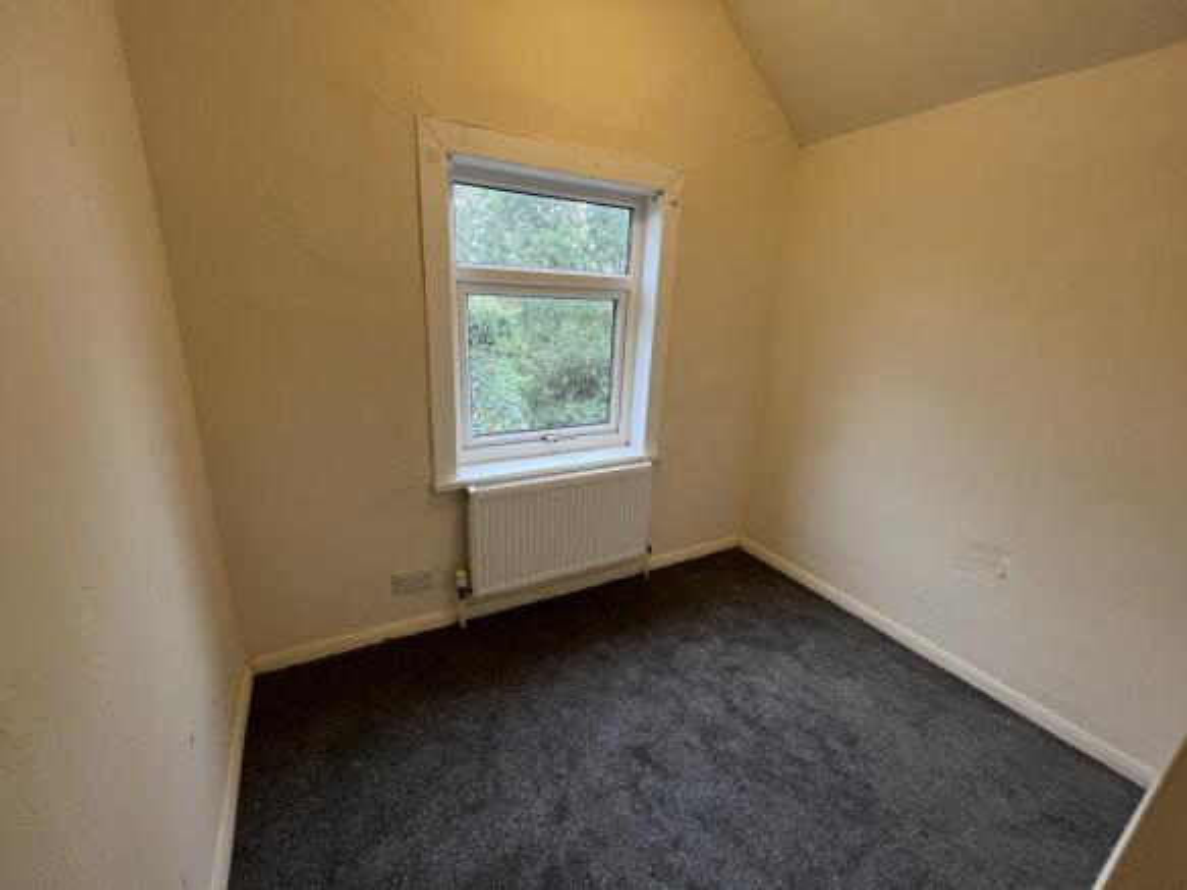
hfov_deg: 106.2
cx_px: 594
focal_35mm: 13
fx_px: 446
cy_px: 445
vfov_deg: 89.9
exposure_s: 1/50
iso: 160
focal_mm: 1.57
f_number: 1.8
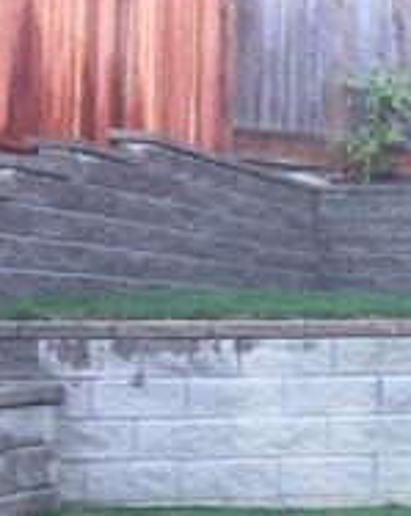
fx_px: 1479
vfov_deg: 19.8
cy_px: 273
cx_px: 767
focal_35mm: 97
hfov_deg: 13.9
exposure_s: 1/60
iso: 40
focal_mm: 4.15
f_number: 2.2
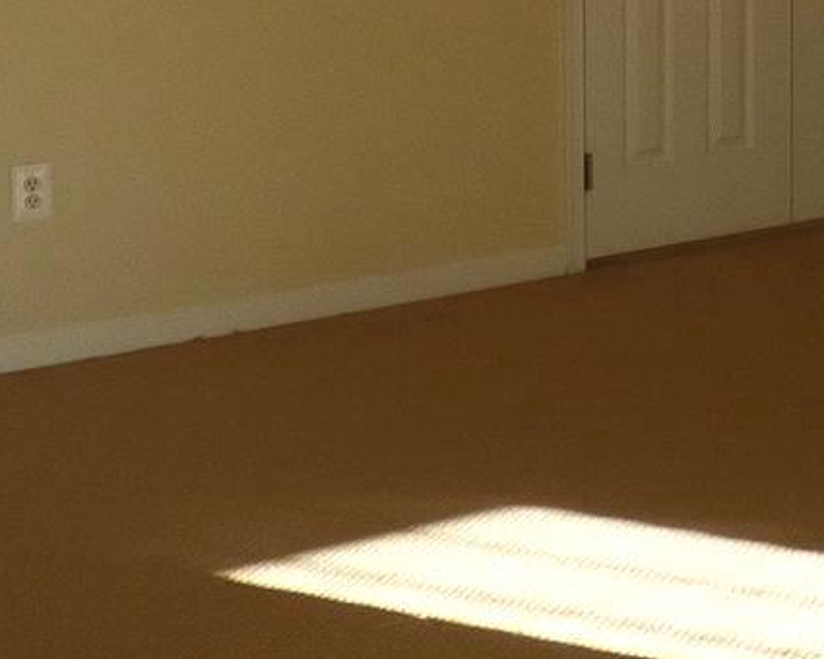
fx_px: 2292
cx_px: 613
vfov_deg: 15.6
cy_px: -190
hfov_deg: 20.2
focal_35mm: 94
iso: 100
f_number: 2.8
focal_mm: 3.58
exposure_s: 1/200
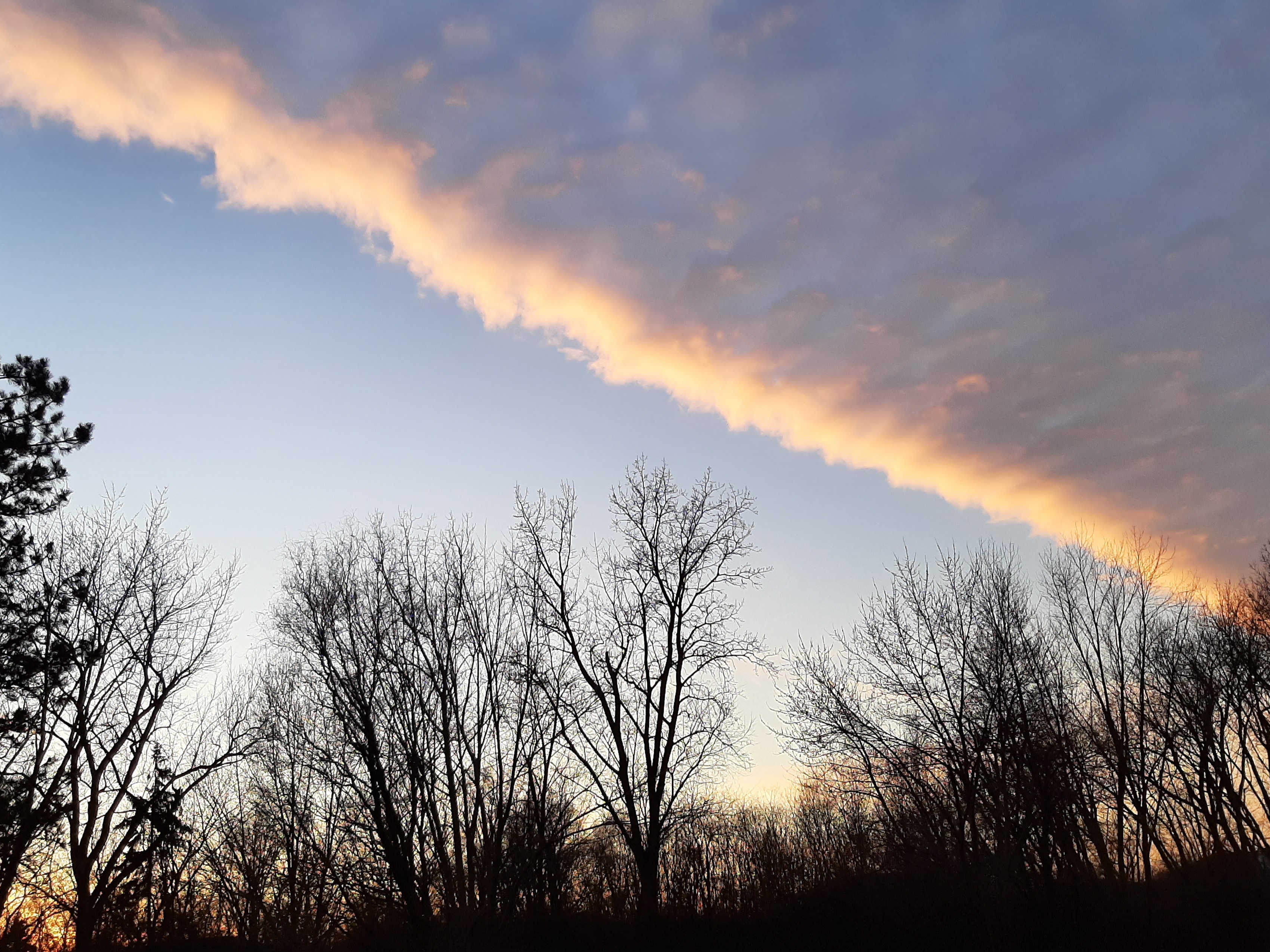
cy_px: 510
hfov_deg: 58.2
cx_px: 557
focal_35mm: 31
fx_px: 1137
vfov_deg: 45.4
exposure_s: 1/341
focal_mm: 3.93
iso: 40
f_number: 1.7
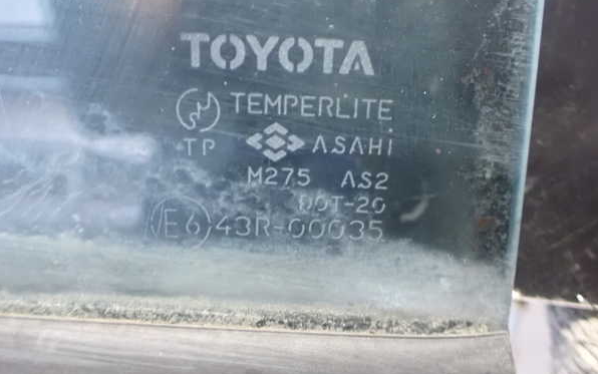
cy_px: 180
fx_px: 522
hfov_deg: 59.6
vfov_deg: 39.5
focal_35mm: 32
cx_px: 298
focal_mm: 5.4
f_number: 2.3
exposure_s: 1/25
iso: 1600
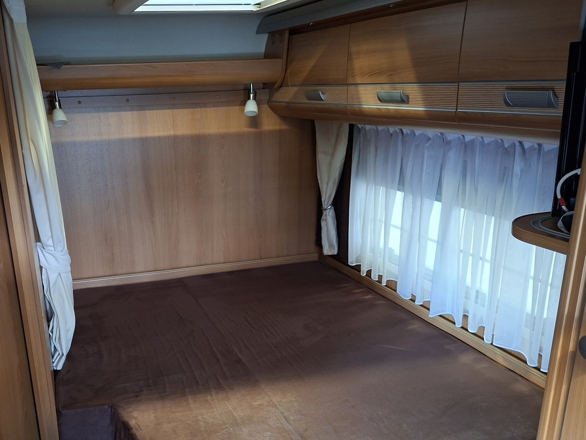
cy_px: 300
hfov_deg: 53.2
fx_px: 576
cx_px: 212
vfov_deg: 41.2
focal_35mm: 34
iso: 320
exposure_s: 1/25
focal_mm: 5.54
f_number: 1.8
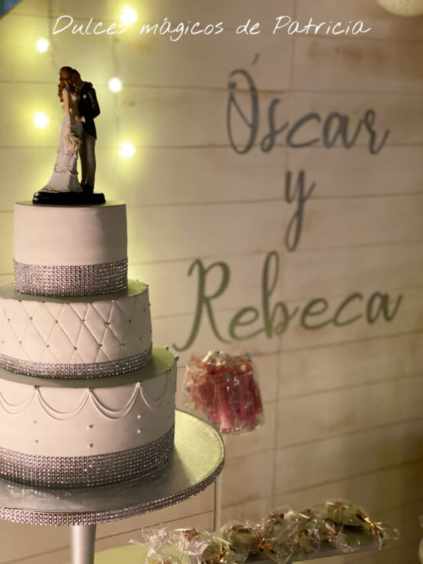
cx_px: 212
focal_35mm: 52
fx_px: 847
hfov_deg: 28.0
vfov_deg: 36.8
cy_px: 282
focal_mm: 6
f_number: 2
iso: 250
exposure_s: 1/33
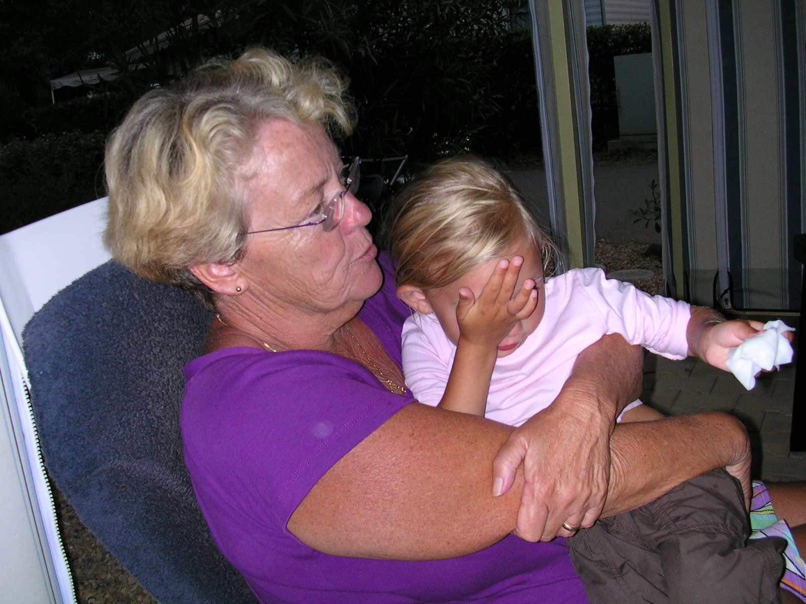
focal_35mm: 37
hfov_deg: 50.1
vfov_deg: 38.7
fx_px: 862
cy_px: 302
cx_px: 403
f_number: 2.7
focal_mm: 5.6
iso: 100
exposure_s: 1/60
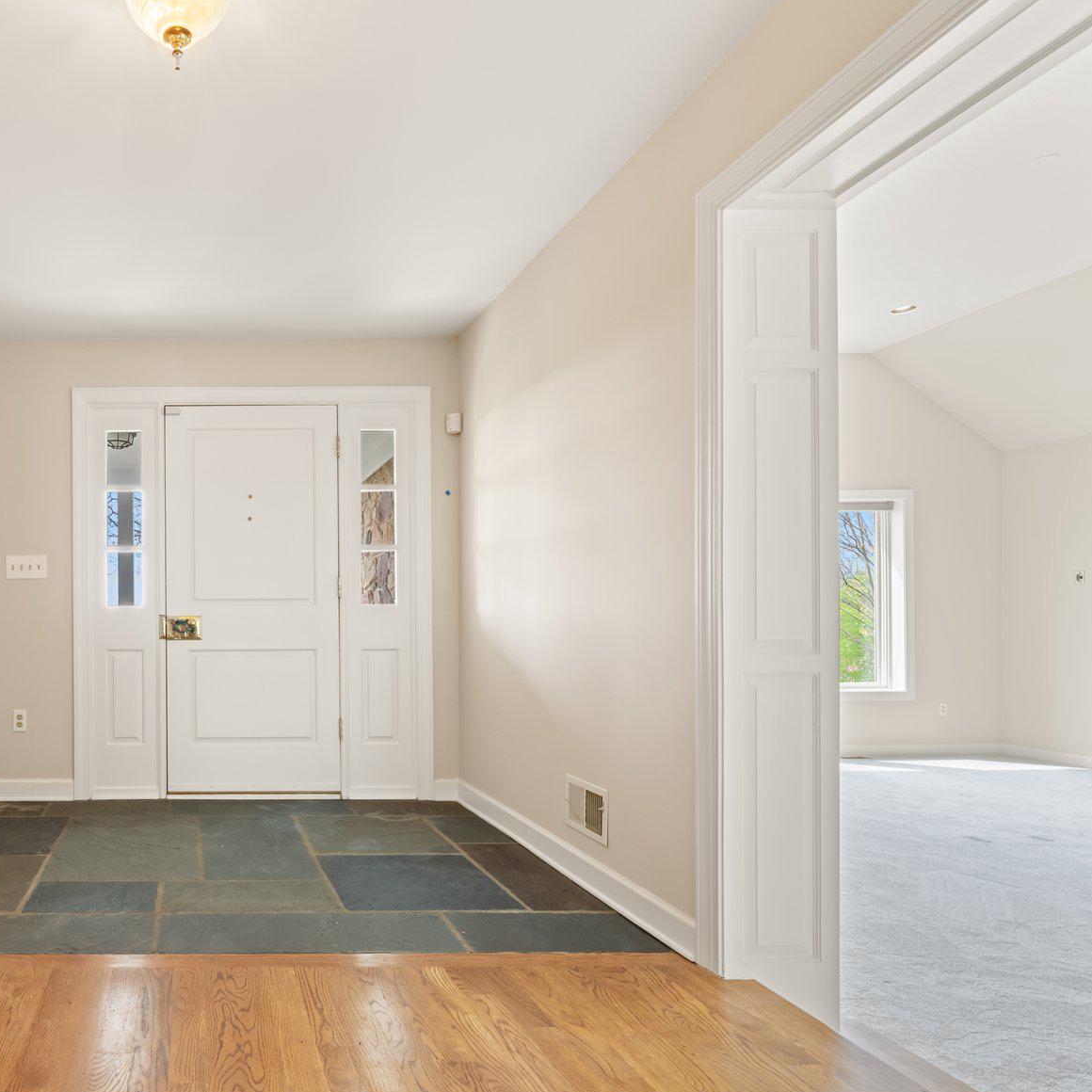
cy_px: 627
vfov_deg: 71.7
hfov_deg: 65.0
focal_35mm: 21
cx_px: 202
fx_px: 749
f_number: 8
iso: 640
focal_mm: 14
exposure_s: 1/5
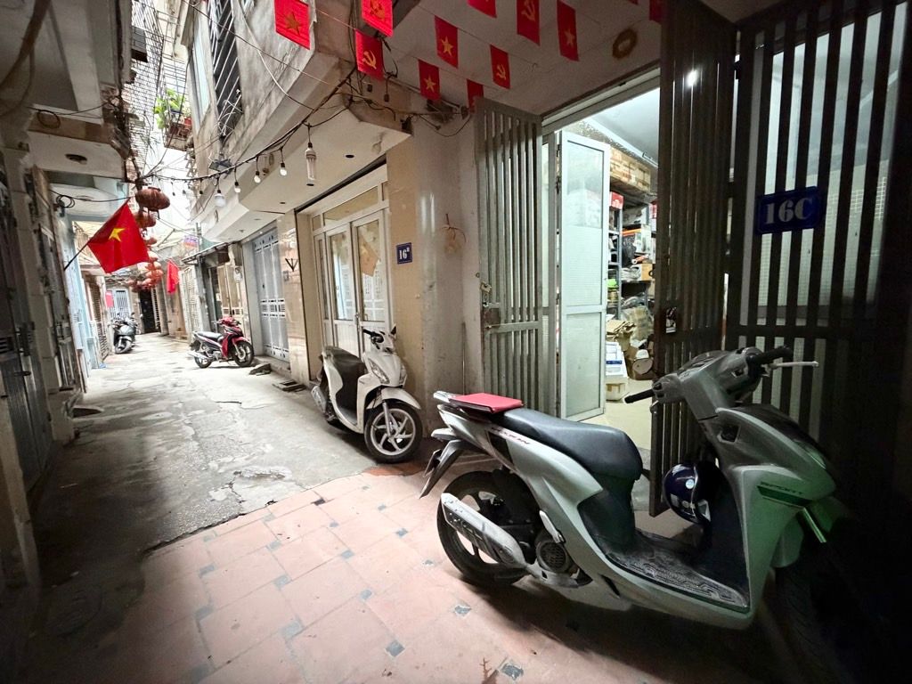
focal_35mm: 14
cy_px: 342
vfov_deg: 85.7
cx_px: 456
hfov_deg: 102.1
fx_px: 369
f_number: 2.2
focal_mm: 2.22
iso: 1250
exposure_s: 1/50
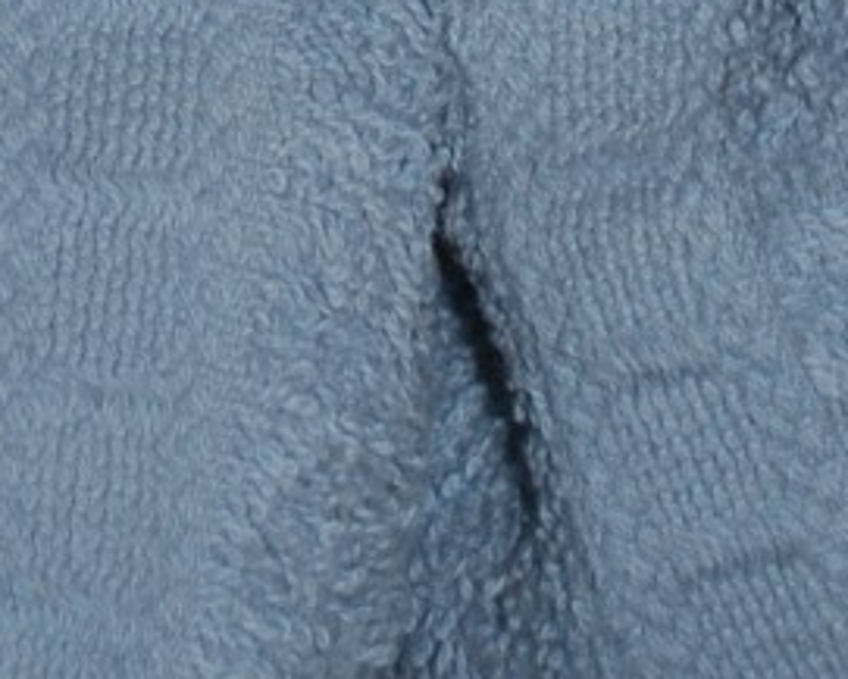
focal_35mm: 352
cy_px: -1496
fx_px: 8846
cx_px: 294
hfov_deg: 5.5
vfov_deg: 4.2
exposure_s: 1/60
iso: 200
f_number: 5.3
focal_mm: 35
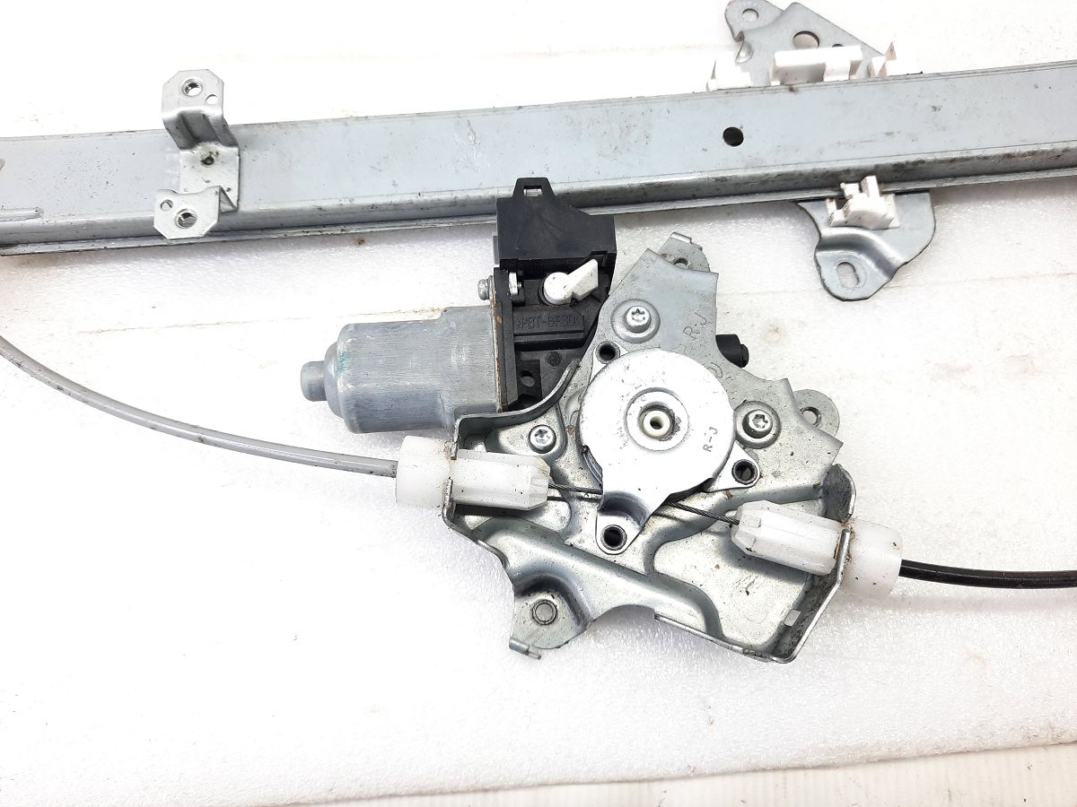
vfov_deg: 54.9
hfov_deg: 69.4
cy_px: 404
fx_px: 778
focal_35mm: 25
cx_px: 538
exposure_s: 1/50
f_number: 2
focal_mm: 4.6
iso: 100
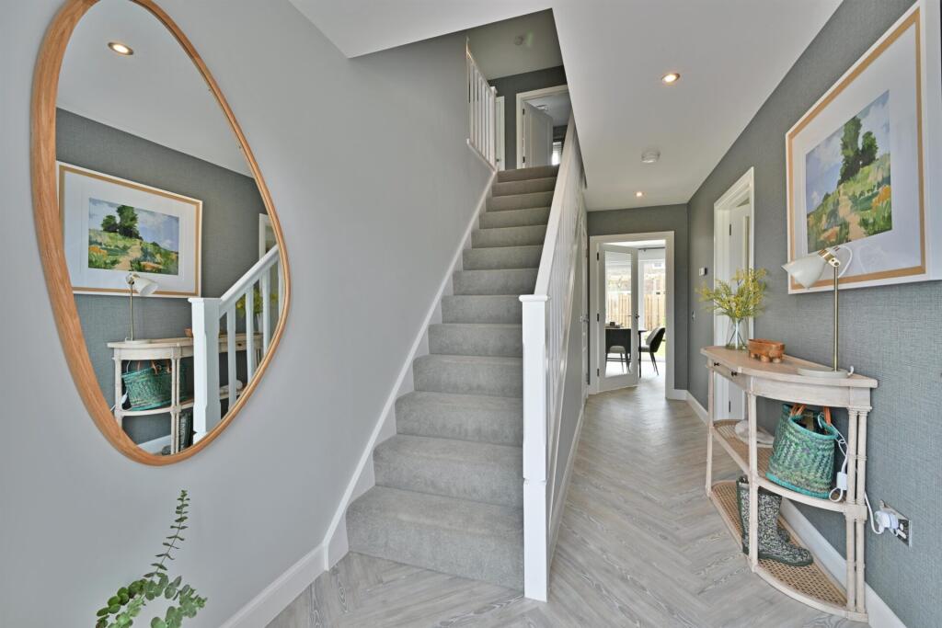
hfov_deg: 98.5
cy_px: 314
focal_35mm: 16
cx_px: 471
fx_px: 406
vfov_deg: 75.5
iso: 125
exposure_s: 1/6
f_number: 13
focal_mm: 15.5
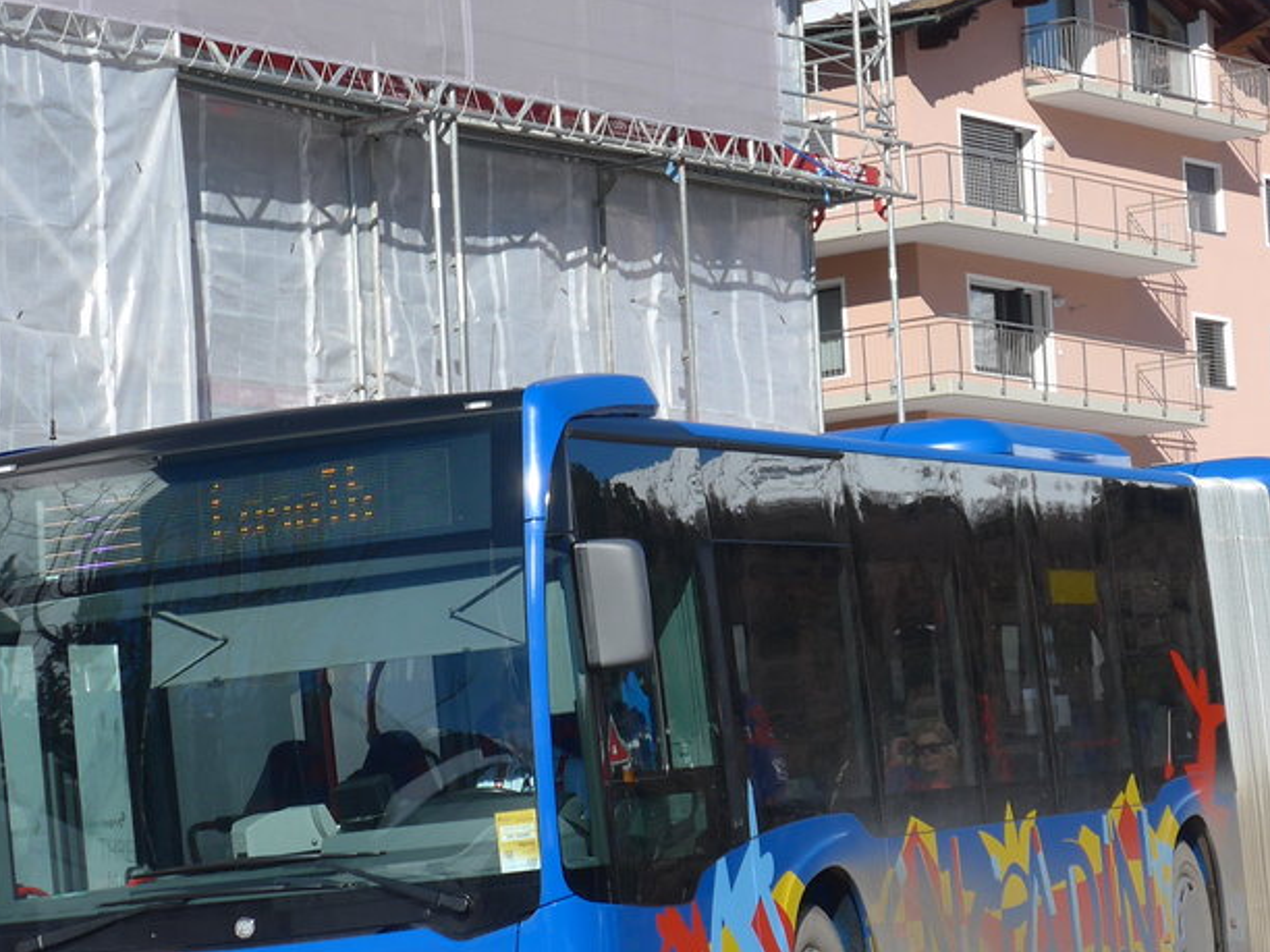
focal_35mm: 145
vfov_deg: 10.2
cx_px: 606
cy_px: 527
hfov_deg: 13.6
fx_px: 5320
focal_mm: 15
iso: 80
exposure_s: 1/1000
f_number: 4.2
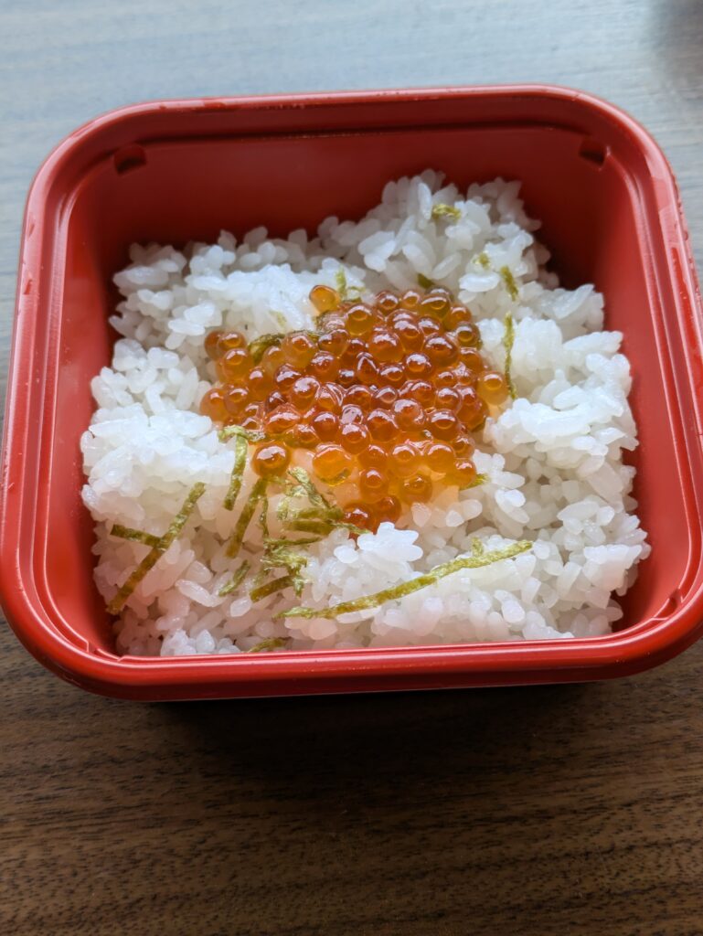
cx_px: 352
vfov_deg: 37.5
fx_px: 1380
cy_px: 468
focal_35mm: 51
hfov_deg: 28.6
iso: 49
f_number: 1.89
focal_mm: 5.43
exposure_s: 1/120
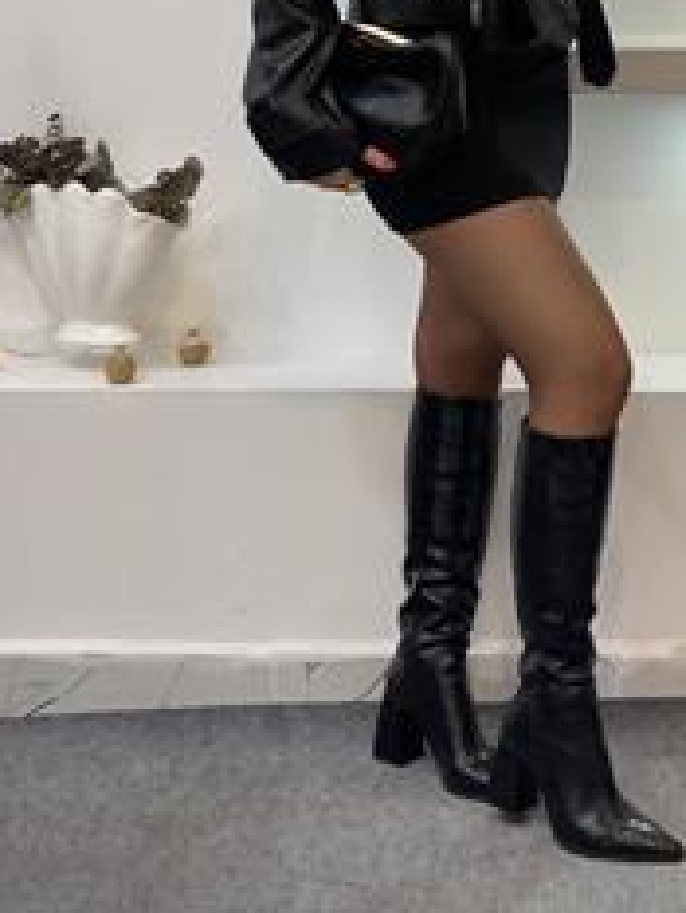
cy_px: 123
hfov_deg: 16.0
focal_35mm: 92
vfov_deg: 20.9
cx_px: 447
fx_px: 2429
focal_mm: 6
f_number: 2
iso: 80
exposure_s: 1/100
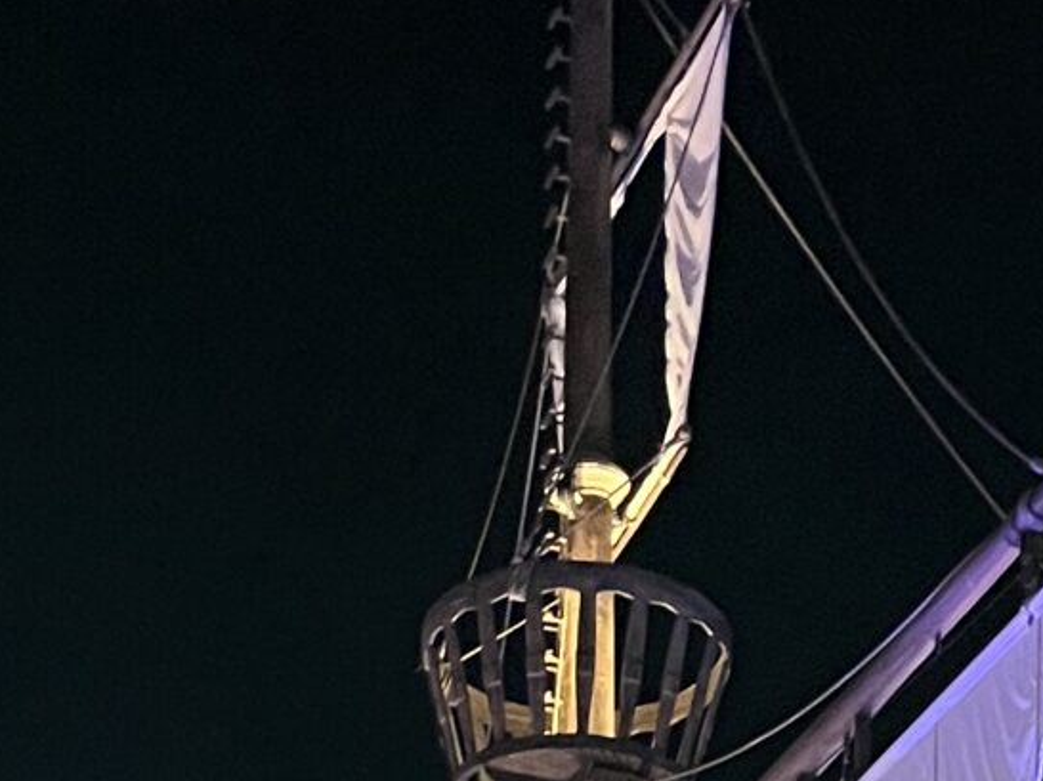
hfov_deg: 16.2
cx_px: 506
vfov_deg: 10.1
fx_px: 3674
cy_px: 2064
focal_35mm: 122
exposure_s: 1/33
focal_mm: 5.1
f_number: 1.6
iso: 400
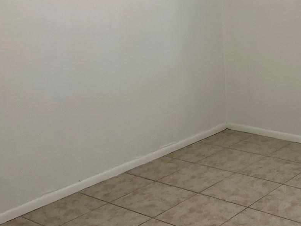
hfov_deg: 32.5
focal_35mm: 57
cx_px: 256
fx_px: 495
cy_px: 62
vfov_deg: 25.4
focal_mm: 3.99
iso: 32
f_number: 1.8
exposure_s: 1/30
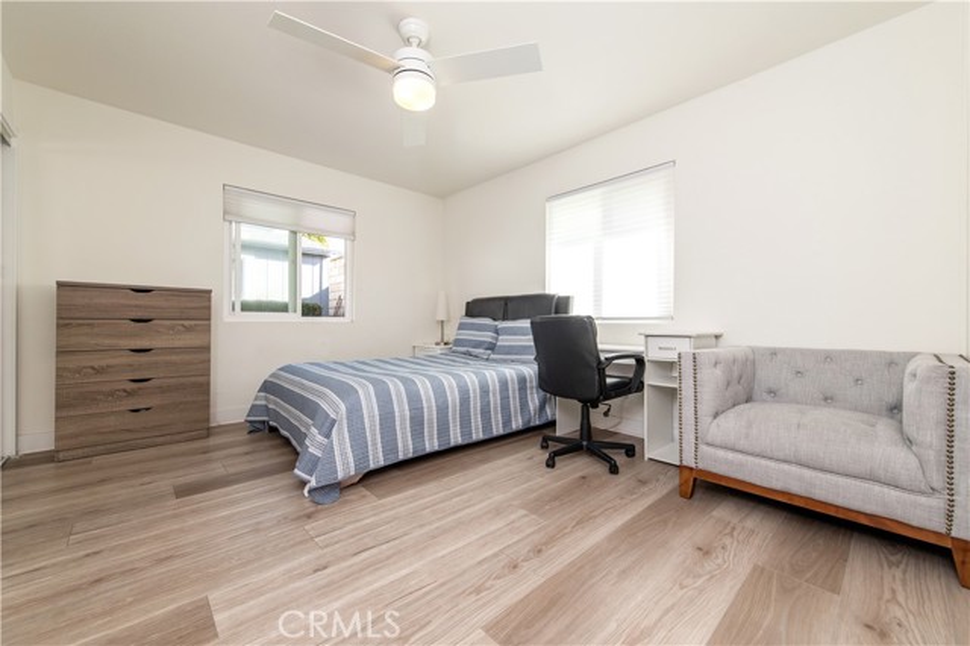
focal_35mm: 14
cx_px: 485
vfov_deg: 81.1
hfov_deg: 104.3
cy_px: 323
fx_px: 377
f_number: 5.6
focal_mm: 14
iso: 160
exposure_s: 1/125
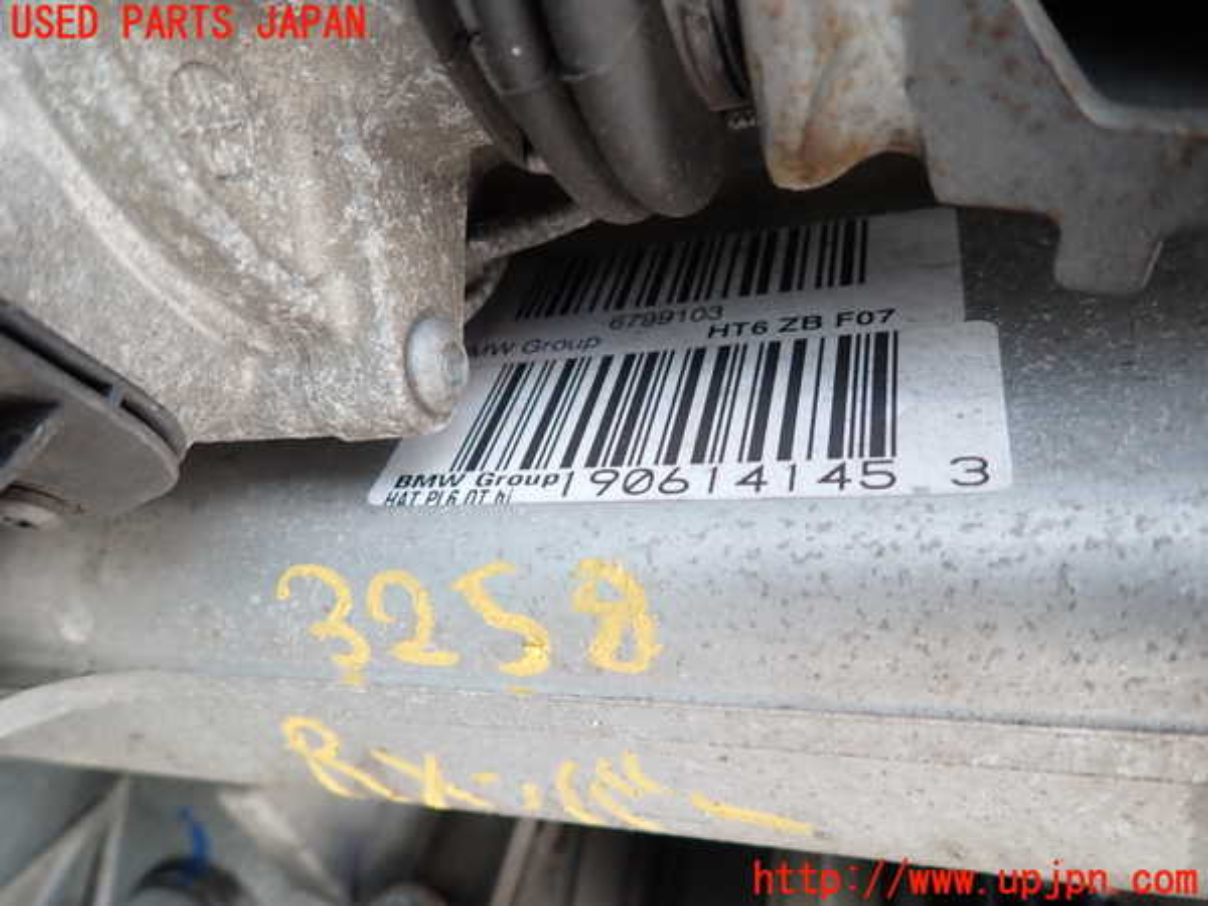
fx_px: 872
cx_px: 604
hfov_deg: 69.4
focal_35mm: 25
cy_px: 453
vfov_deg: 54.9
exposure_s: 1/60
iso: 160
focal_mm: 4.5
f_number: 2
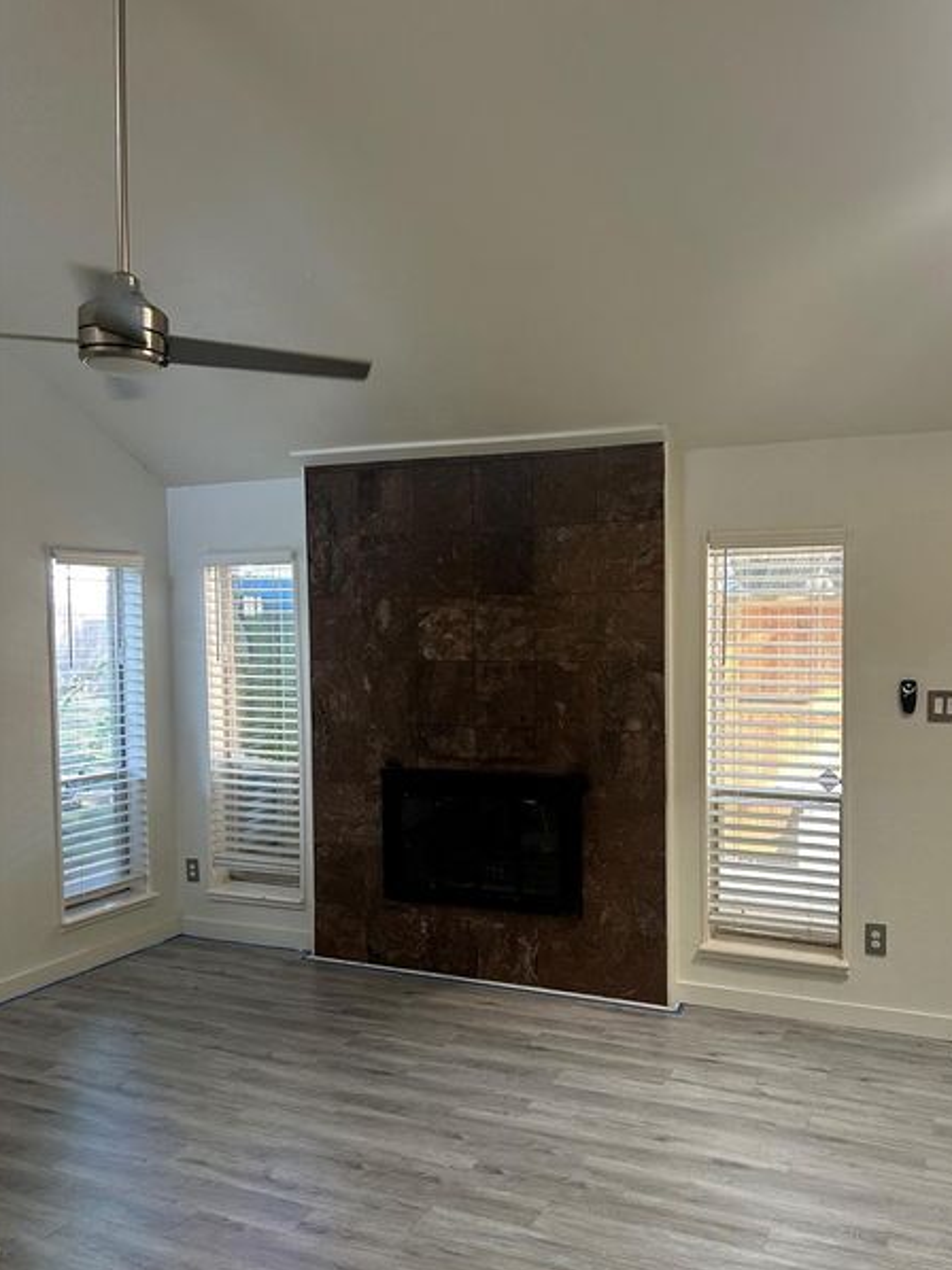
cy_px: 672
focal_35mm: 29
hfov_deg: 48.1
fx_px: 1064
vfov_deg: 61.6
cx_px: 525
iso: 160
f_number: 1.5
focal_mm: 5.7
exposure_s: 1/60
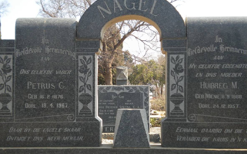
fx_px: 377
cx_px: 122
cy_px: 86
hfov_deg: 36.3
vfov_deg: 23.1
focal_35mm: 56
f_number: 3.9
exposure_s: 1/498
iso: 154
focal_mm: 9.3
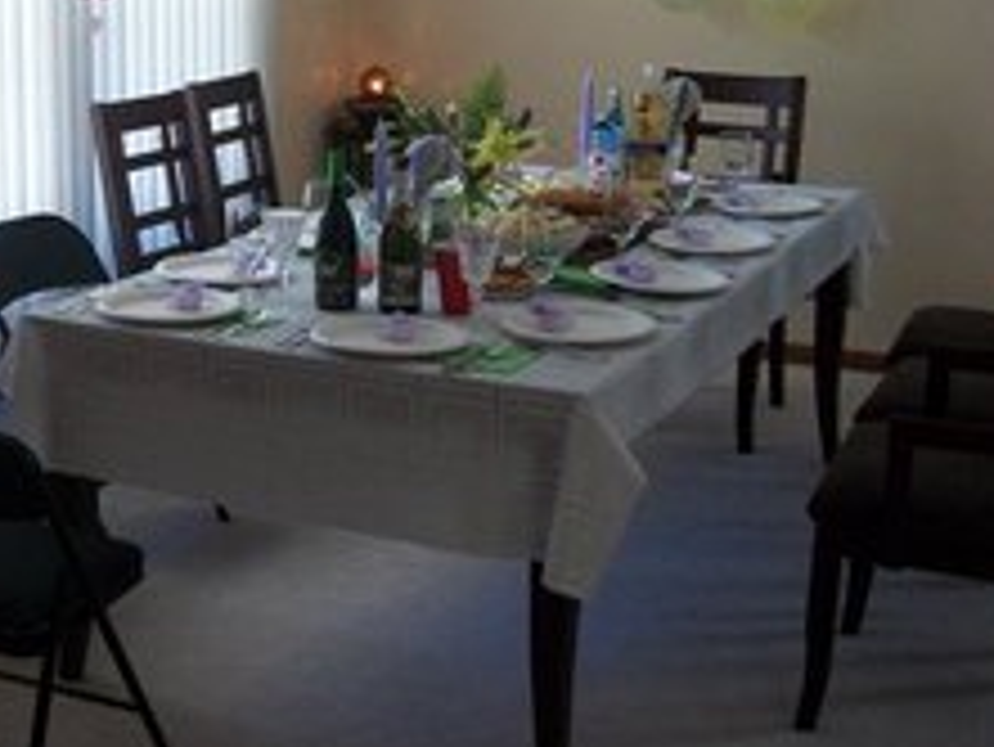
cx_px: 157
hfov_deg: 32.1
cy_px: 158
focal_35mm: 58
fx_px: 1666
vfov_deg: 24.9
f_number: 2.9
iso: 160
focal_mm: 5.7
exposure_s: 1/60
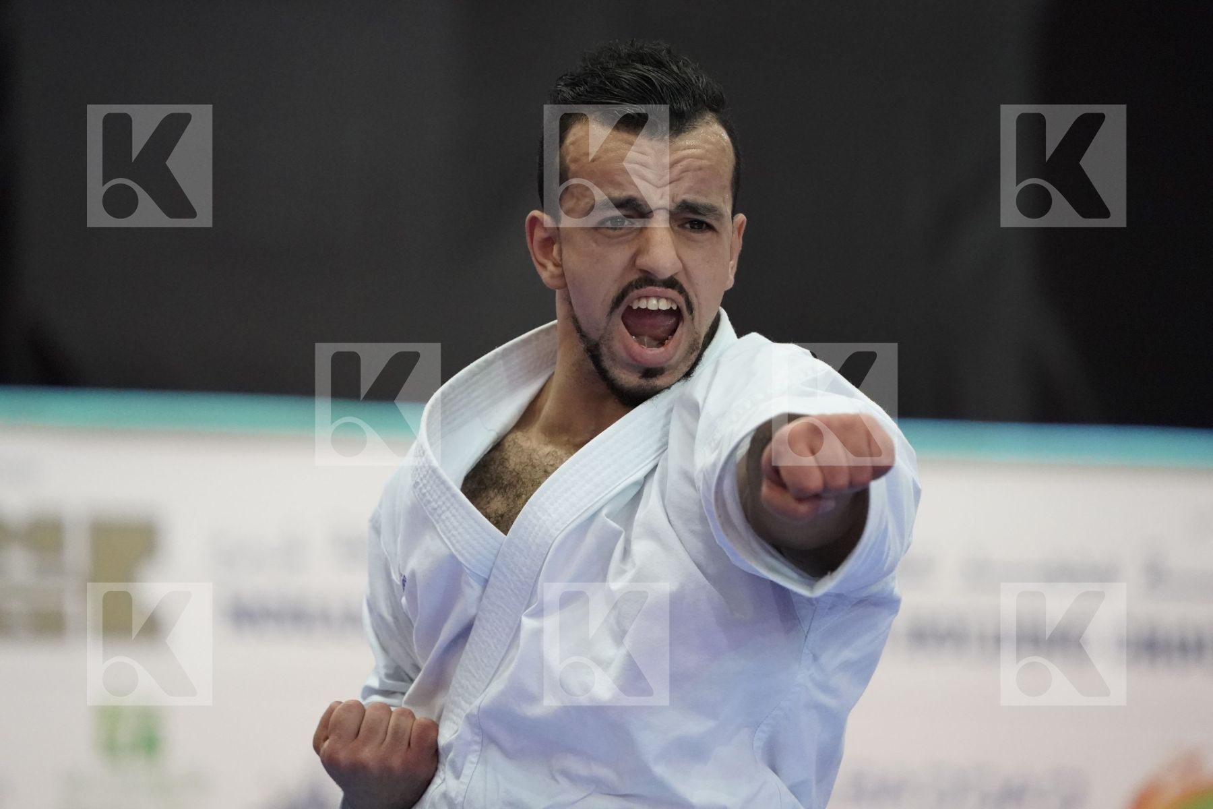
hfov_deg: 5.6
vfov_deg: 3.7
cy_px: 404
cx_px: 606
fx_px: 12365
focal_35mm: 367
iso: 10000
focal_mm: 367
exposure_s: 1/400
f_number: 5.6
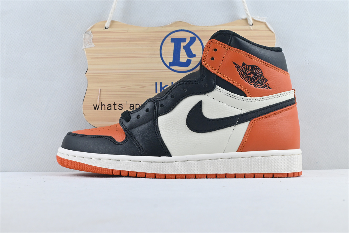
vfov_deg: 30.8
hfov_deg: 45.0
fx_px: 422
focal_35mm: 44
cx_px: 174
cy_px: 116
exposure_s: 1/125
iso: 1000
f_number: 10
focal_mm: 29
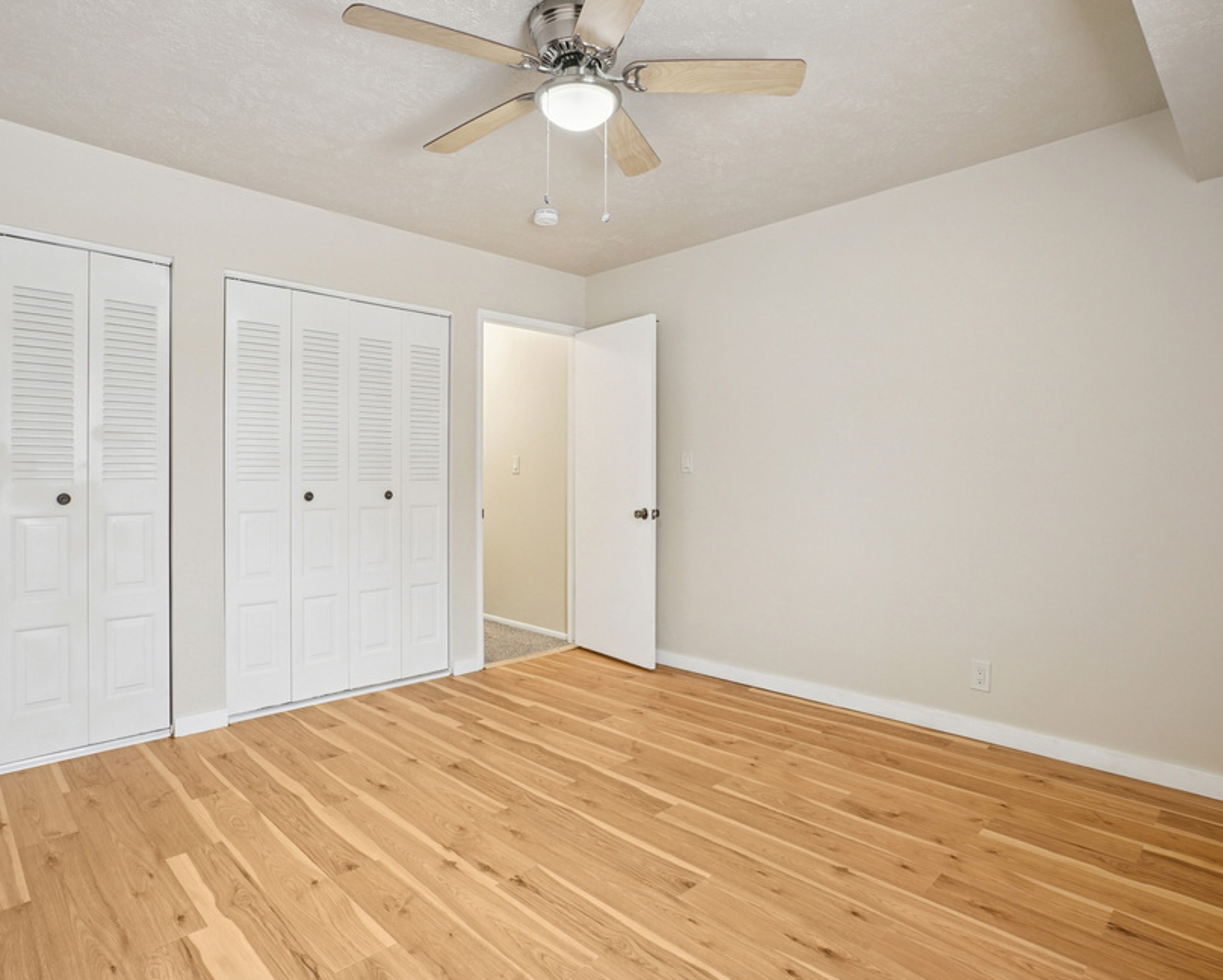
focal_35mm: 19
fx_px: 688
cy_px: 473
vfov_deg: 70.9
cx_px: 602
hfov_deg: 83.3
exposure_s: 1/13
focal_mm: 16
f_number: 8
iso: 400
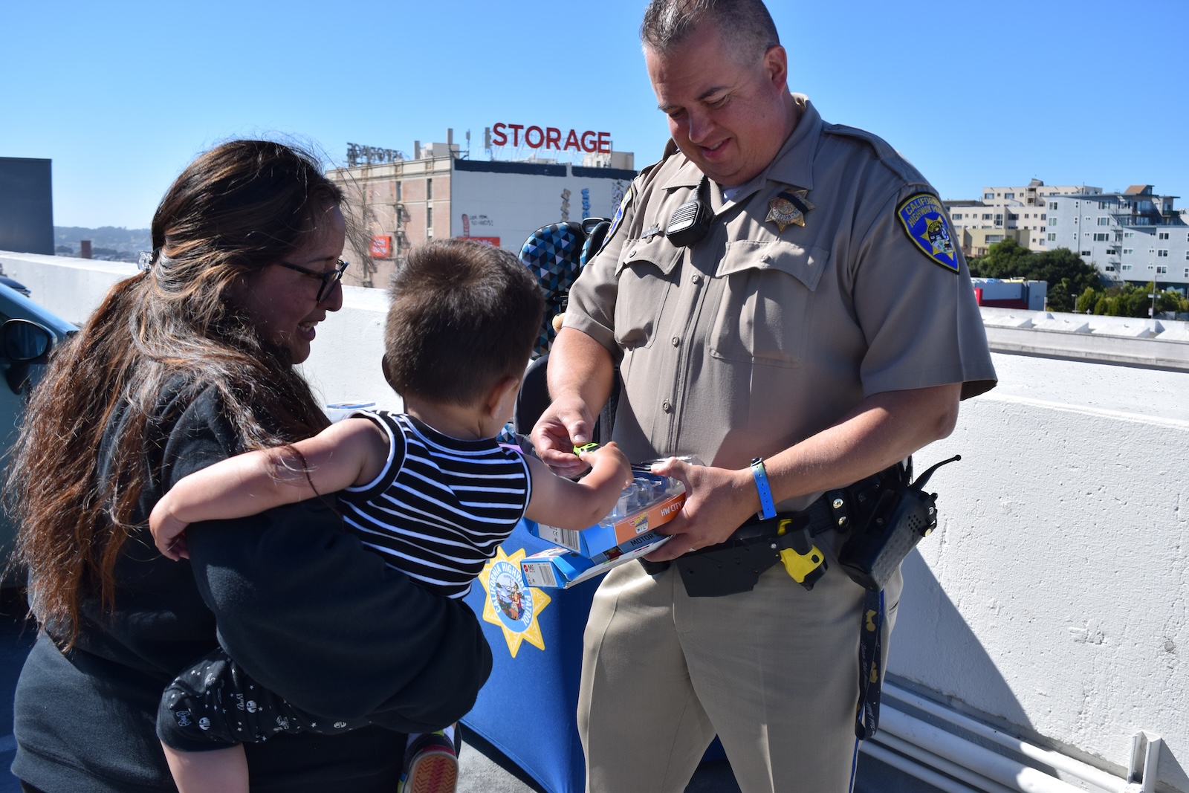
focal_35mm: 33
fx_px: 1090
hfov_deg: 57.2
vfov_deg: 40.0
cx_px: 594
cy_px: 396
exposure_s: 1/2000
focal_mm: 22
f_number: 7.1
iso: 400
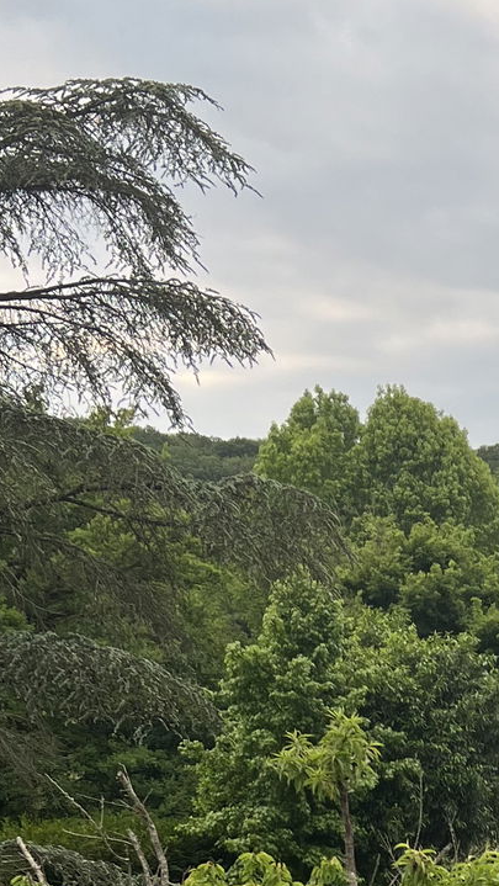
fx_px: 1974
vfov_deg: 23.1
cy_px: 1080
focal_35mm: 84
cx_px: 607
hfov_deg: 14.0
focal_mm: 5.7
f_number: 1.5
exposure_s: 1/239
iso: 40
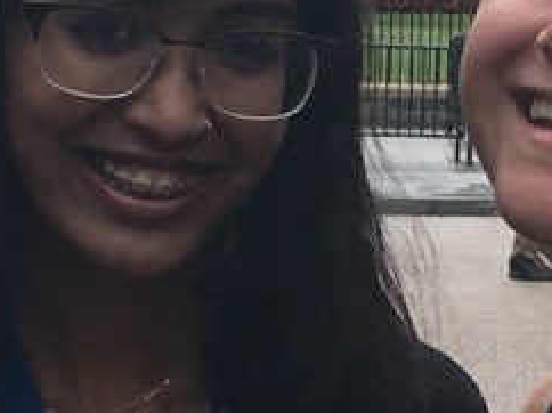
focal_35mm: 216
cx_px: 50
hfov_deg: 9.1
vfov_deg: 6.9
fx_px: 3441
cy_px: 39
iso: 25
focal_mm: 4.15
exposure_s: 1/810
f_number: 2.2
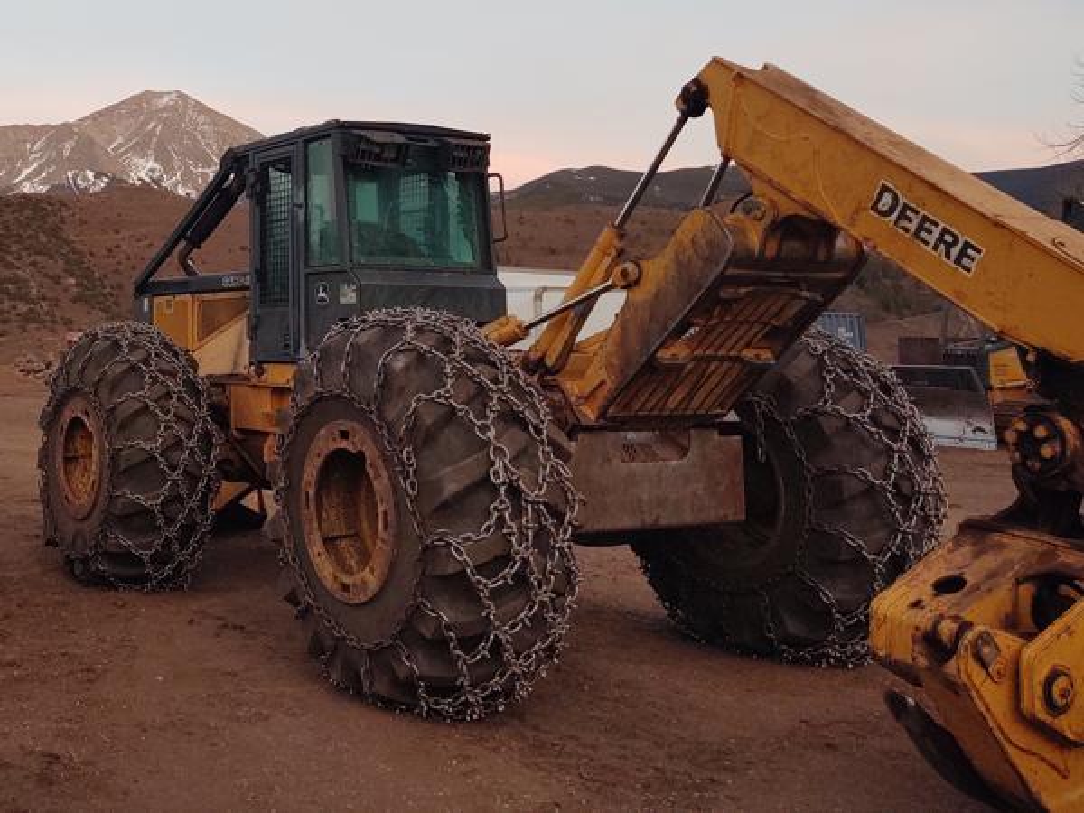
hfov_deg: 65.3
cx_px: 542
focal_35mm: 27
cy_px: 406
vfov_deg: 51.4
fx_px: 846
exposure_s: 1/120
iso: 129
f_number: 1.7
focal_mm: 4.75
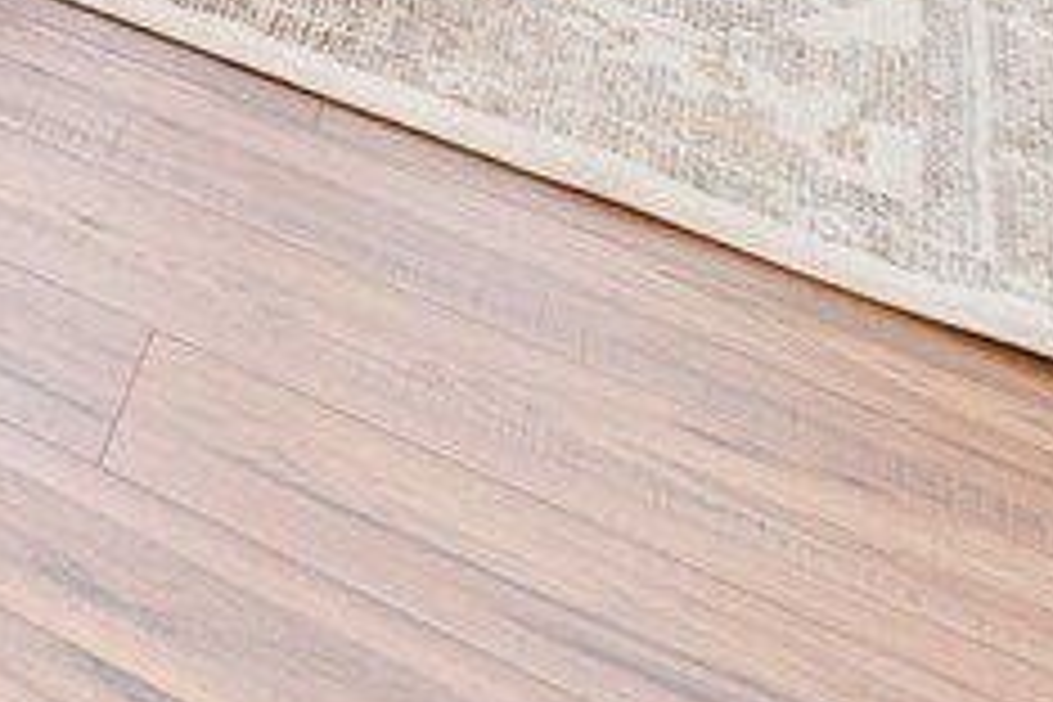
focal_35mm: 83
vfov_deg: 10.4
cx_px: -1584
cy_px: -1526
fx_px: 2428
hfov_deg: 14.2
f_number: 10
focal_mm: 12
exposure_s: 1/13
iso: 200
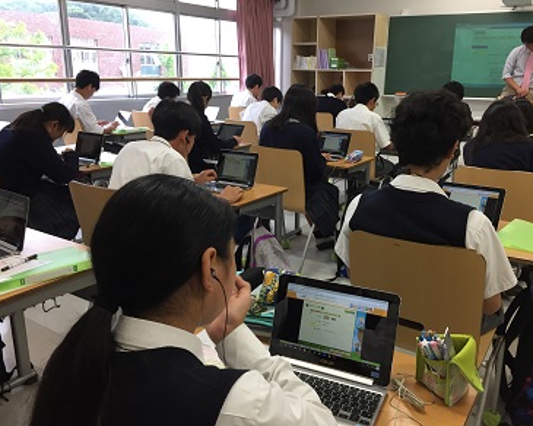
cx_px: 288
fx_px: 489
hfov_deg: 57.1
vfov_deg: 47.1
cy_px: 214
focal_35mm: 31
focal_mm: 4.15
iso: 40
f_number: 2.2
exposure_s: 1/33
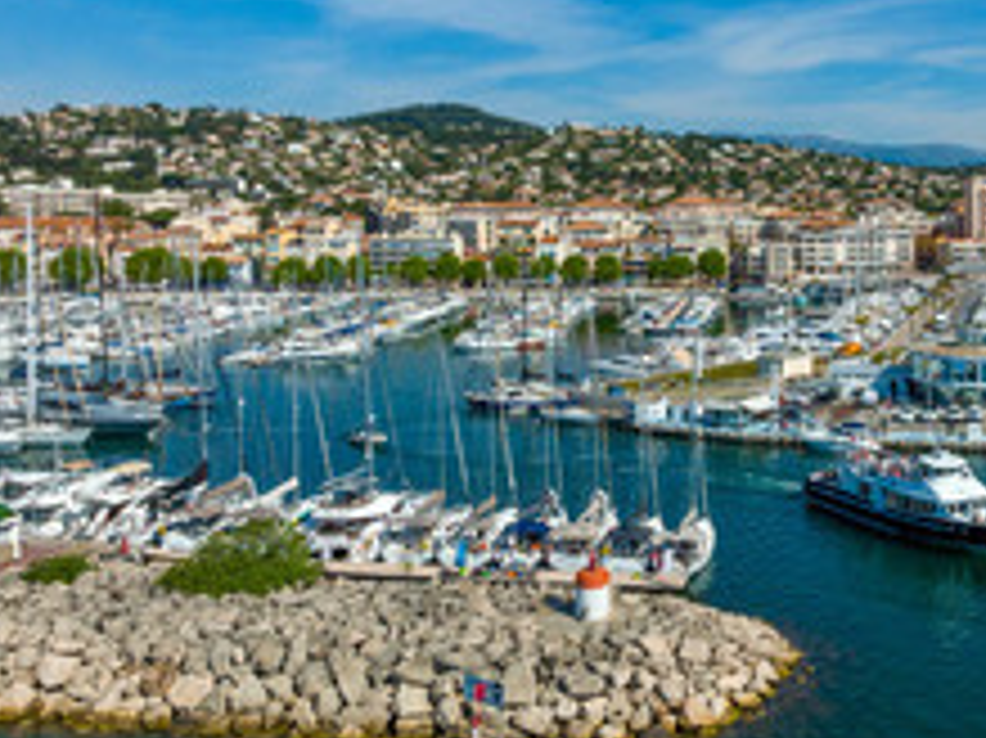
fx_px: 1167
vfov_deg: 34.5
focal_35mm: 41
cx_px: 761
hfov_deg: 44.0
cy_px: 207
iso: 200
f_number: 9
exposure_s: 1/1000
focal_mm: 12.3
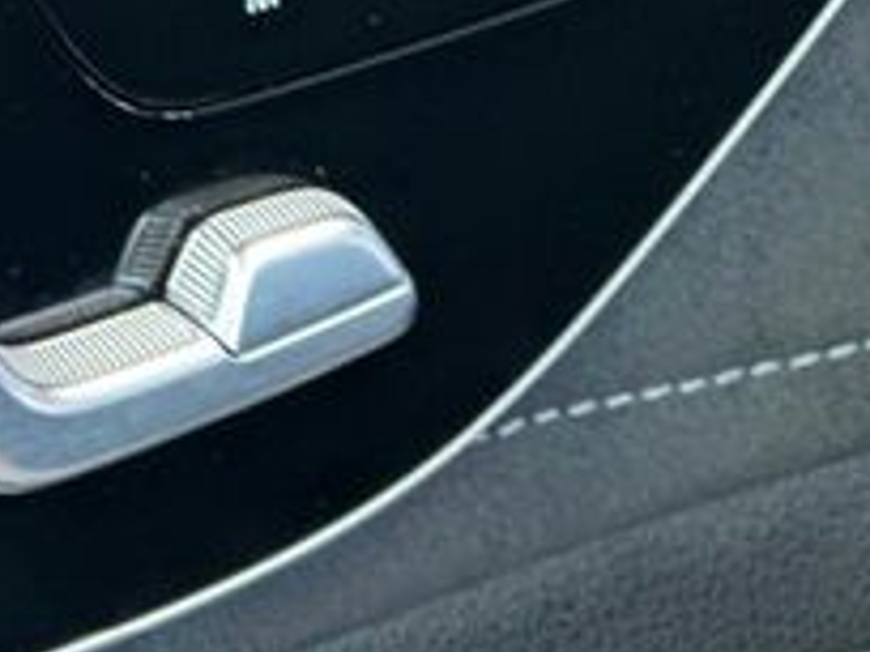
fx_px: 6057
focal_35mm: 241
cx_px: -239
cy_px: 268
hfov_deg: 8.1
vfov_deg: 6.2
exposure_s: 1/24
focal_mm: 9
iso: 400
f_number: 2.8
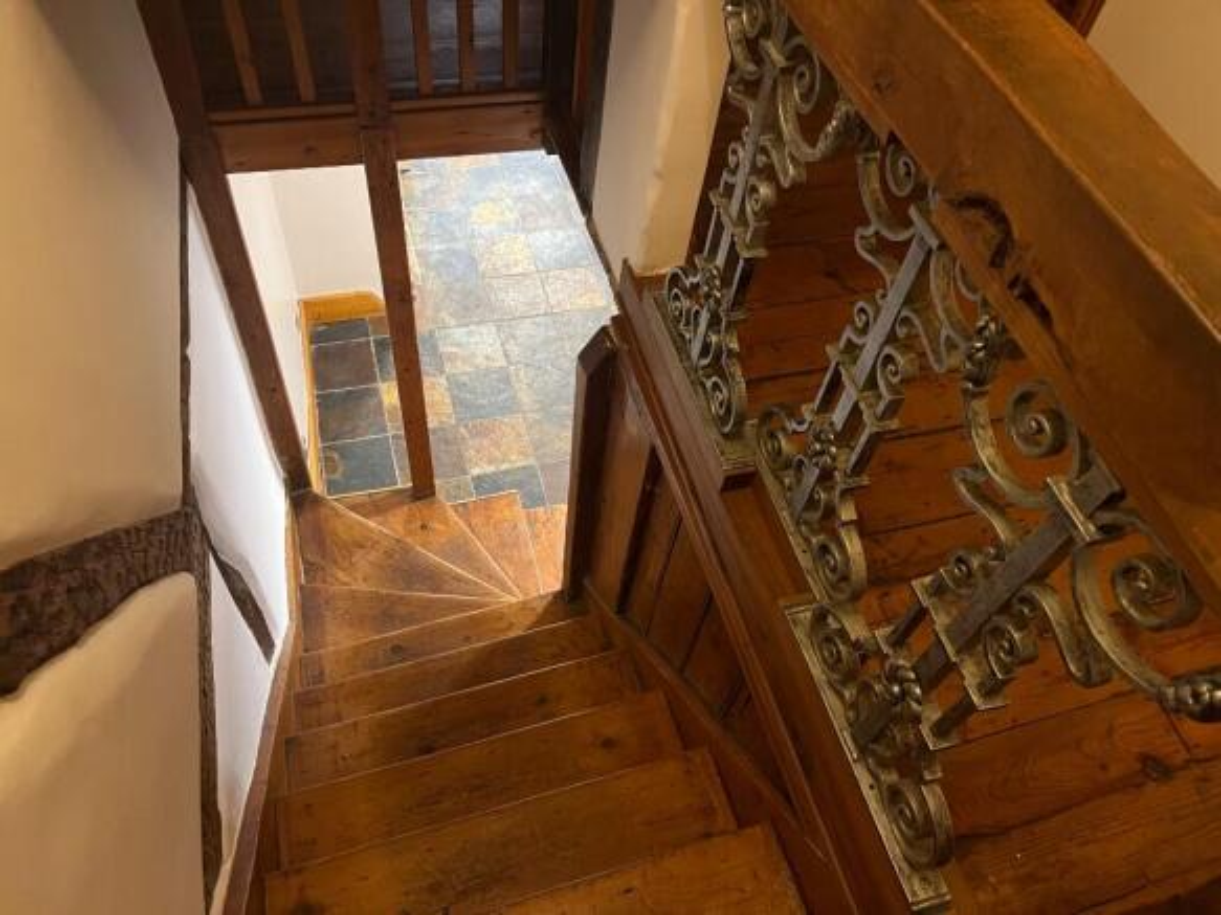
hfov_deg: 67.3
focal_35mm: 26
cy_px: 458
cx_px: 610
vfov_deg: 53.0
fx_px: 917
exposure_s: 1/33
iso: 500
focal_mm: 5.7
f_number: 1.5
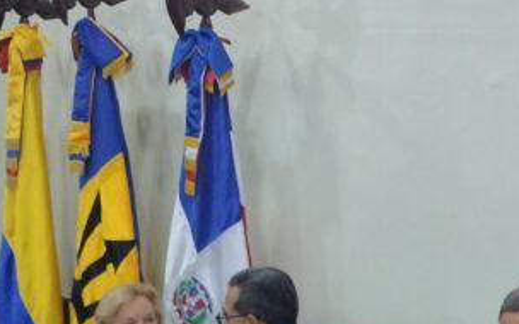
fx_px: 1429
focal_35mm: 101
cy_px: 317
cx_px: 601
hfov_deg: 19.5
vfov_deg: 12.8
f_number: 1.7
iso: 1388
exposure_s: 1/30
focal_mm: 4.71
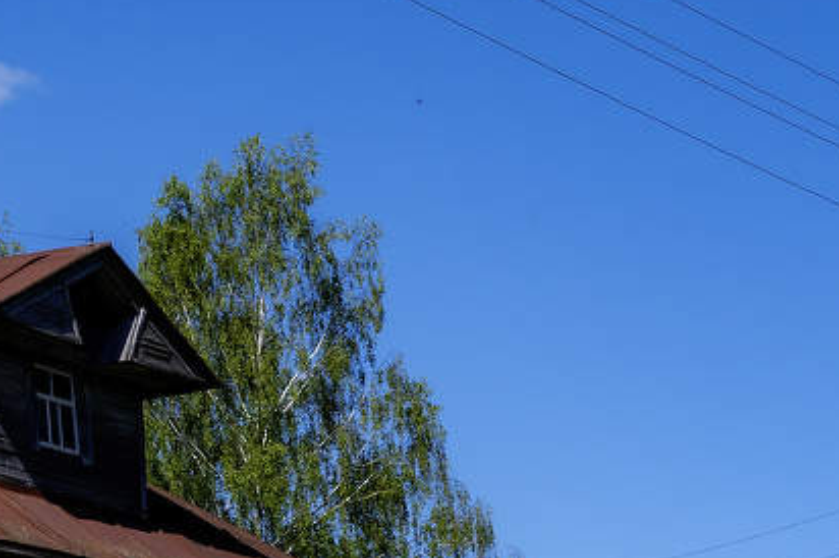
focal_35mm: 170
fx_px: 3959
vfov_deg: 7.9
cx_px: 810
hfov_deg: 12.0
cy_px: 917
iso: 250
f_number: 11
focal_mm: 50
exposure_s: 1/500
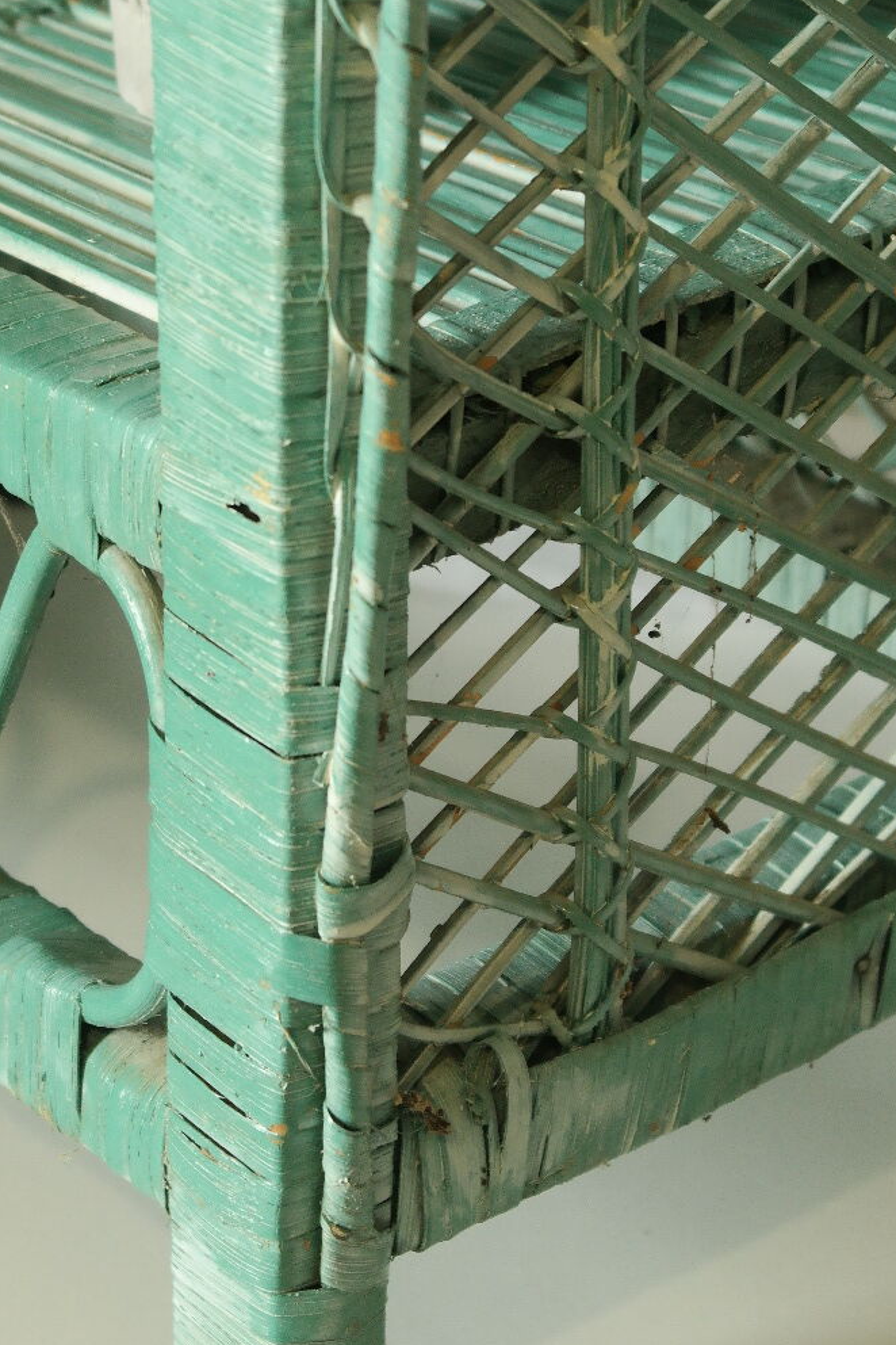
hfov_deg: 10.2
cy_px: 471
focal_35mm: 134
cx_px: 215
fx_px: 5002
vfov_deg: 15.3
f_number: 5.6
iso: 800
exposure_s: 1/30
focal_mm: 50
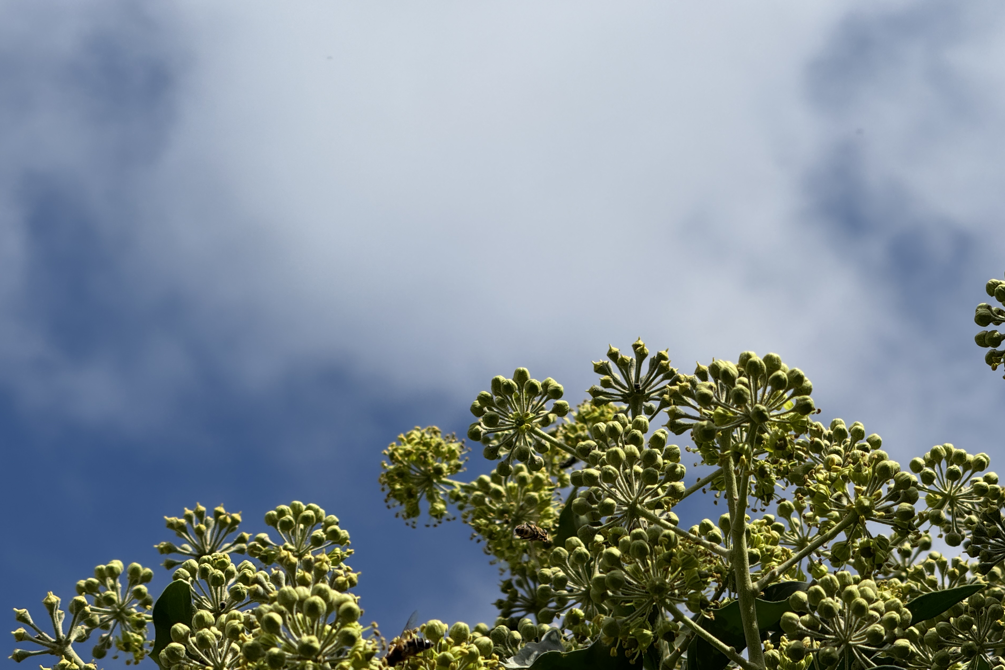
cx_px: 516
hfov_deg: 15.4
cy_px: 395
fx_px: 3712
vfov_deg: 10.3
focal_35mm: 133
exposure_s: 1/2817
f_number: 2.8
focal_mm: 15.66
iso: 50
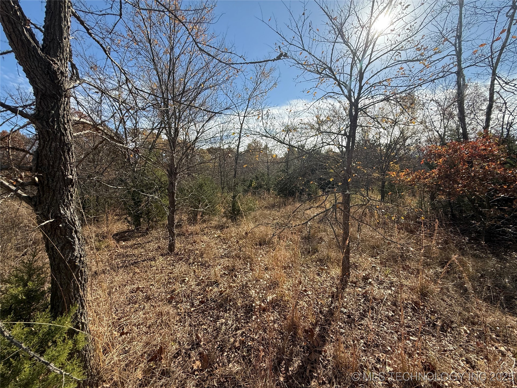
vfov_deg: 85.7
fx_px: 209
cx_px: 258
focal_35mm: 14
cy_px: 194
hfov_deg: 102.1
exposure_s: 1/1698
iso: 64
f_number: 2.2
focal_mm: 2.22
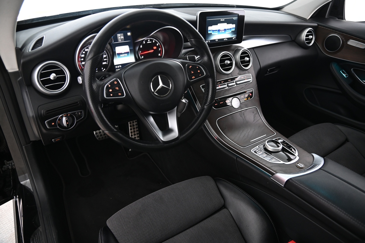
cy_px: 122
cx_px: 182
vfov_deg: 53.1
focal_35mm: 24
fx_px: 243
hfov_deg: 73.8
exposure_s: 1/15
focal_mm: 24
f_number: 4
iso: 2000
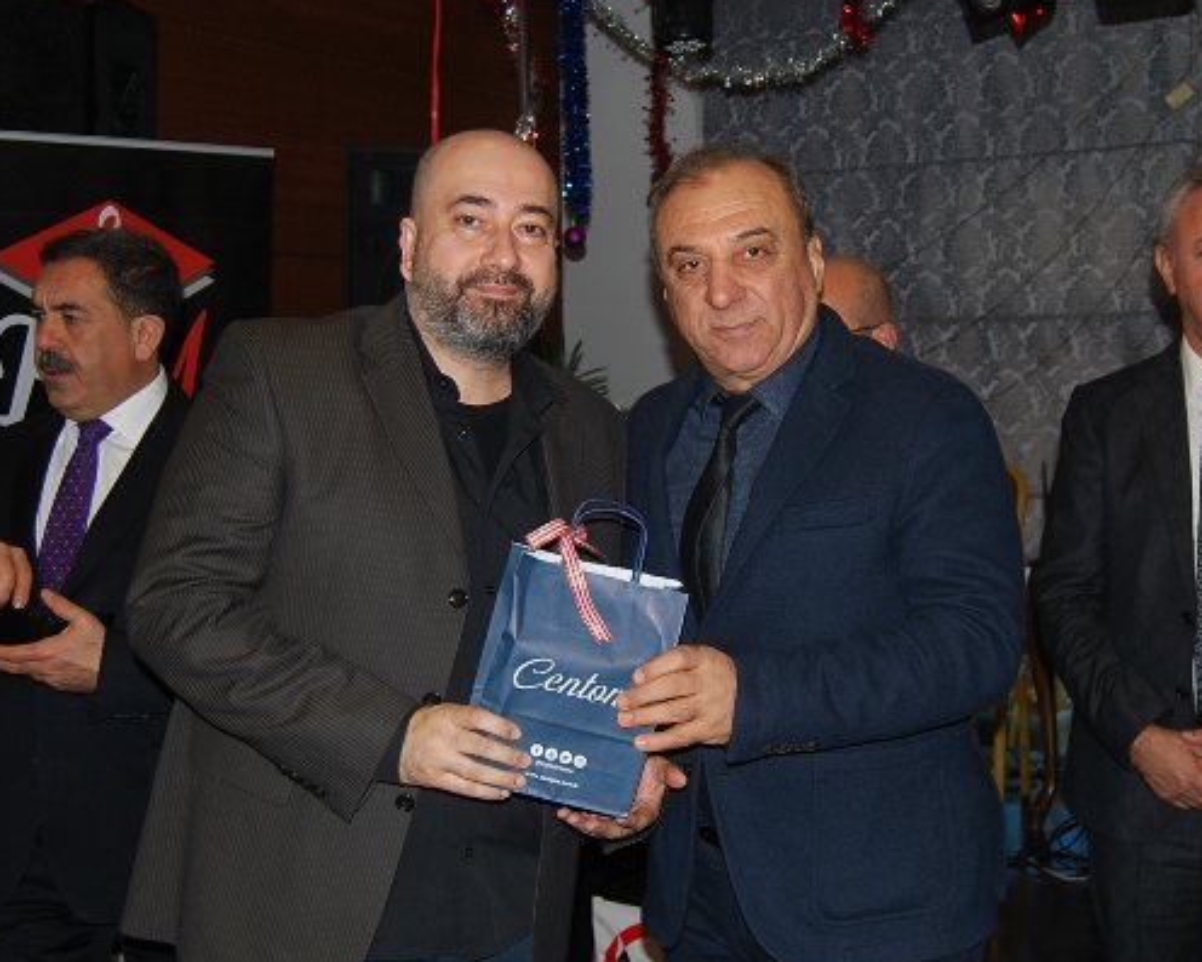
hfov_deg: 37.3
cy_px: 548
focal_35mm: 50
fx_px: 1779
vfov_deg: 30.2
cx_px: 649
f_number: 3.8
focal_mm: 22
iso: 200
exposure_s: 1/60
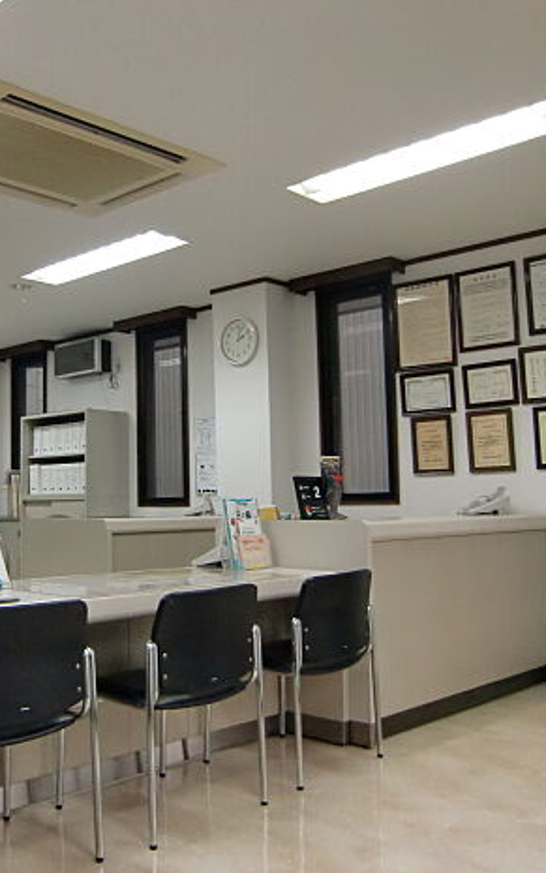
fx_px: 833
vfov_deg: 55.3
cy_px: 432
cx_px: 77
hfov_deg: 34.7
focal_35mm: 35
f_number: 3.2
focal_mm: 4.3
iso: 250
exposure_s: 1/60
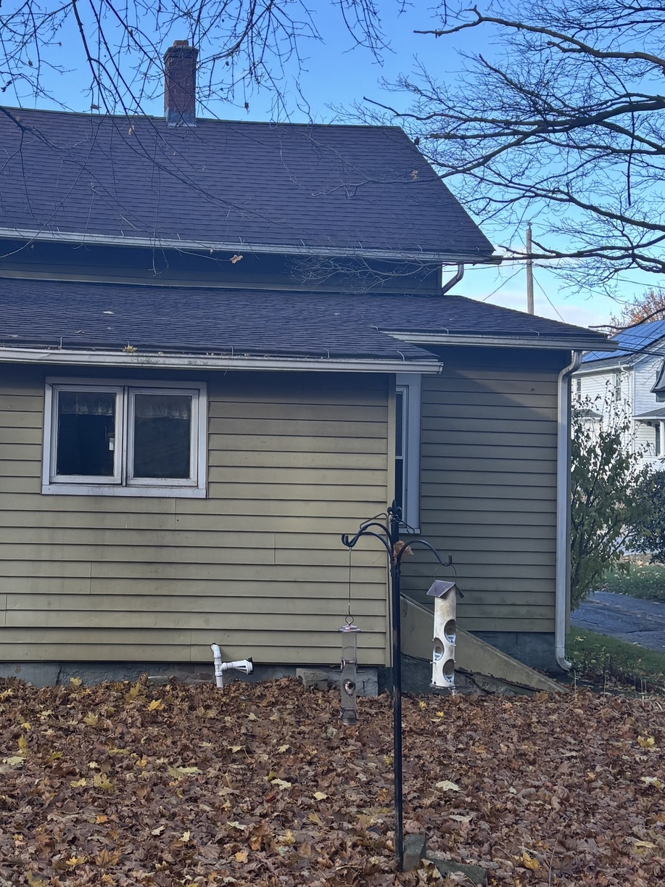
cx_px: 139
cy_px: 362
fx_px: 1255
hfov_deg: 29.1
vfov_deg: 38.8
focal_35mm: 49
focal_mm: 5.96
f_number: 1.6
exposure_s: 1/818
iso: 50
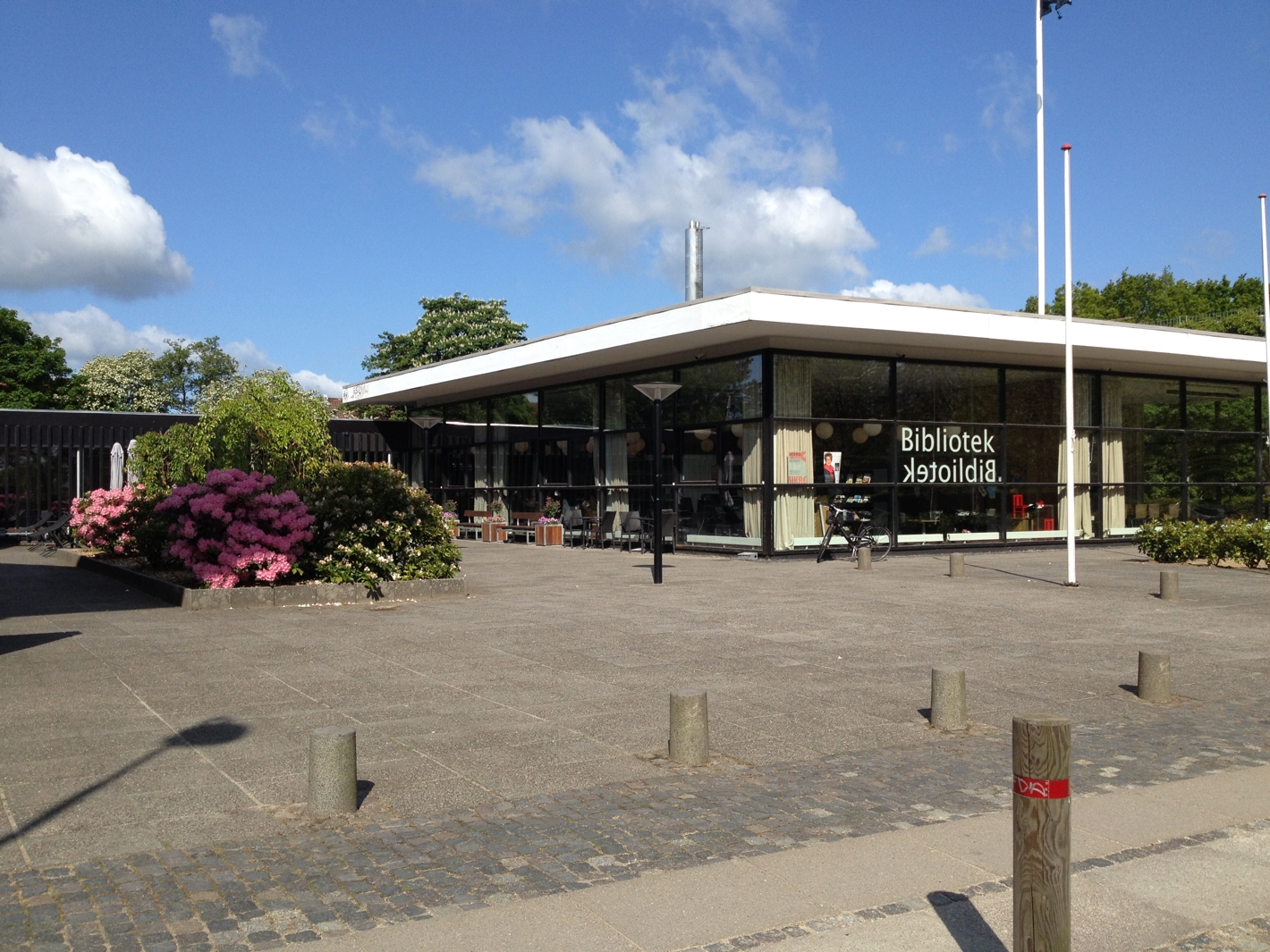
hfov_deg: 52.6
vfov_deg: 40.7
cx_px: 635
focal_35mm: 35
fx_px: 1284
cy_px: 476
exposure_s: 1/1727
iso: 50
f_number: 2.4
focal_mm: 4.28
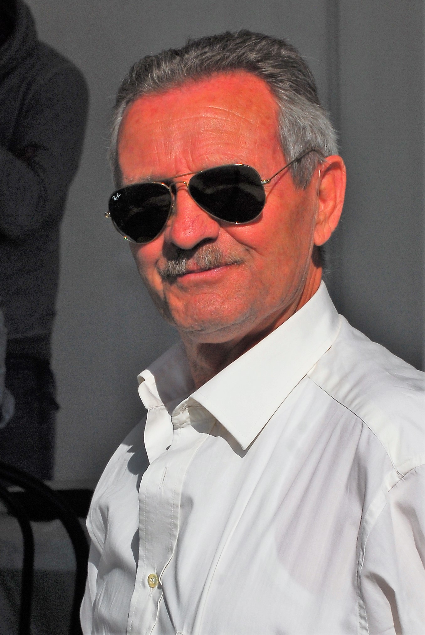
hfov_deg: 13.1
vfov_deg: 19.4
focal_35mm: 105
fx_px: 1854
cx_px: 212
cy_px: 318
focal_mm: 70
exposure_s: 1/1000
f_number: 13
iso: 200
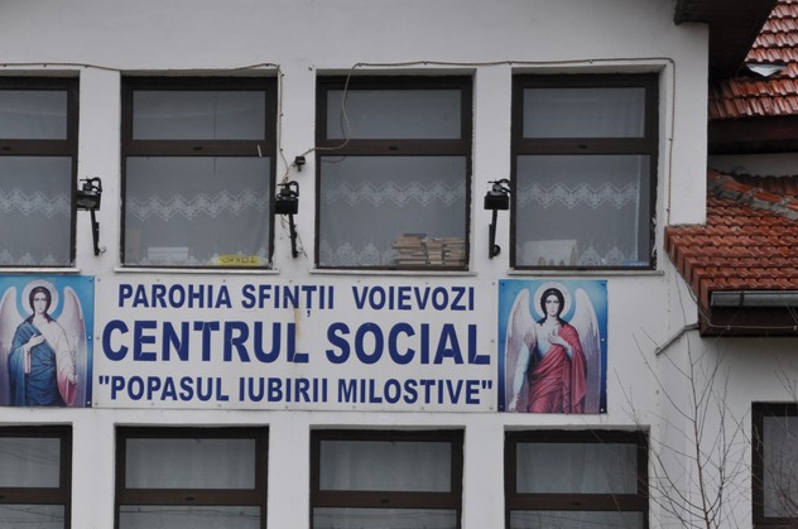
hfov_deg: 17.8
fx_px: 2523
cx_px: 178
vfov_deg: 11.9
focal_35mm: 114
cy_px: 482
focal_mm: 40
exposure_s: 1/400
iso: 200
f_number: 4.5
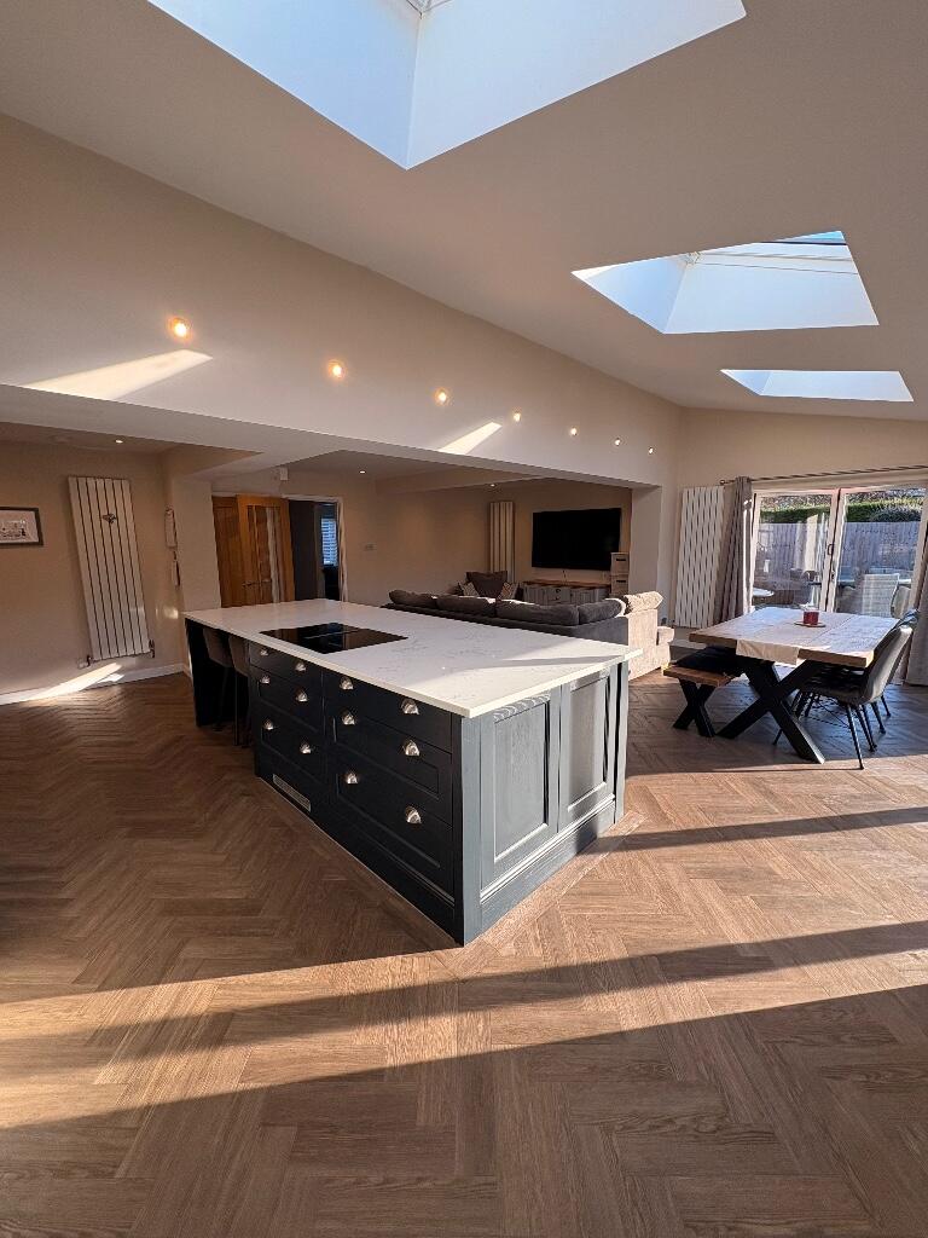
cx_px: 464
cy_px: 619
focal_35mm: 14
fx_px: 500
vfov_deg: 102.1
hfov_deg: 85.7
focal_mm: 2.22
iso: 64
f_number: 2.2
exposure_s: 1/153
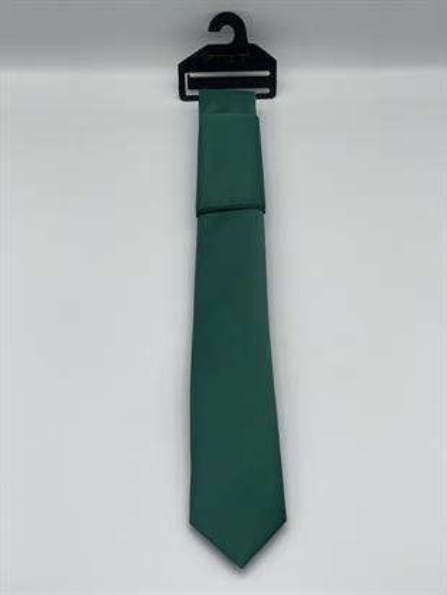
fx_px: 895
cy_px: 298
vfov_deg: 36.8
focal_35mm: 52
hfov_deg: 28.0
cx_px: 224
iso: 25
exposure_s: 1/233
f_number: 2
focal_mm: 6
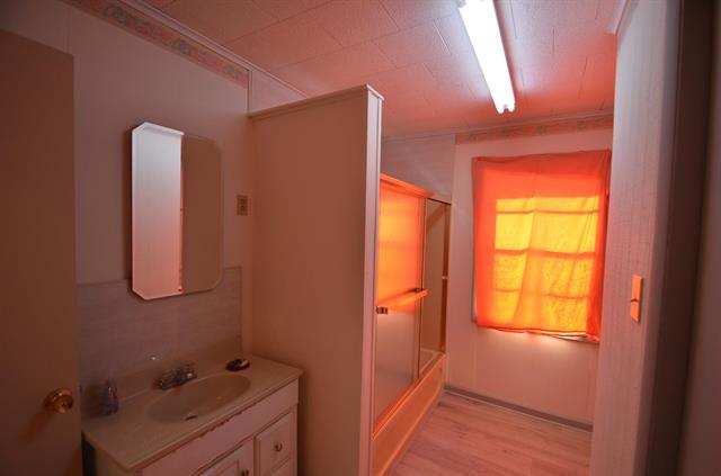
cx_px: 360
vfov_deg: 77.0
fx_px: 300
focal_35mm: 15
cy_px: 238
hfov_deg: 100.5
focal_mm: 10
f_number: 5
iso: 400
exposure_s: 1/100
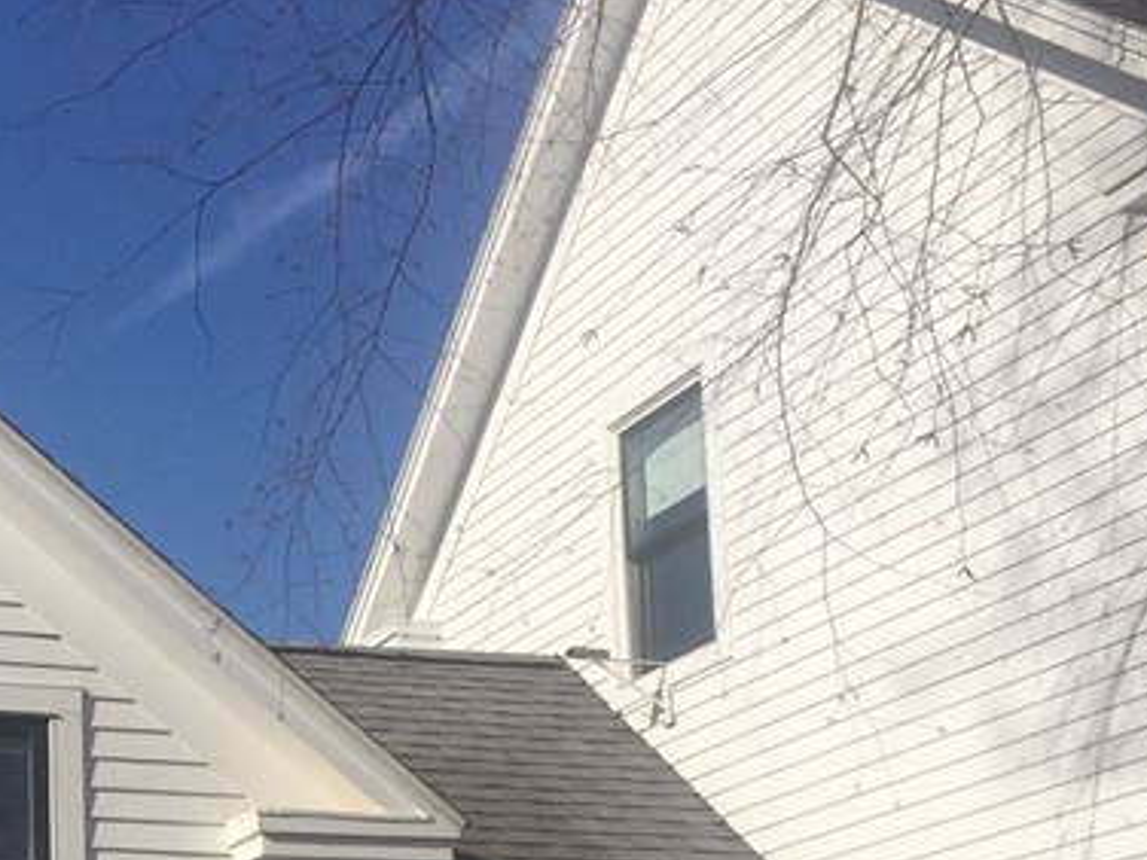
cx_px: -223
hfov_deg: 22.8
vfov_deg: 18.2
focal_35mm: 79
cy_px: 872
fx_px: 2618
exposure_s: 1/3049
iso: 32
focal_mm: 4.15
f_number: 2.2
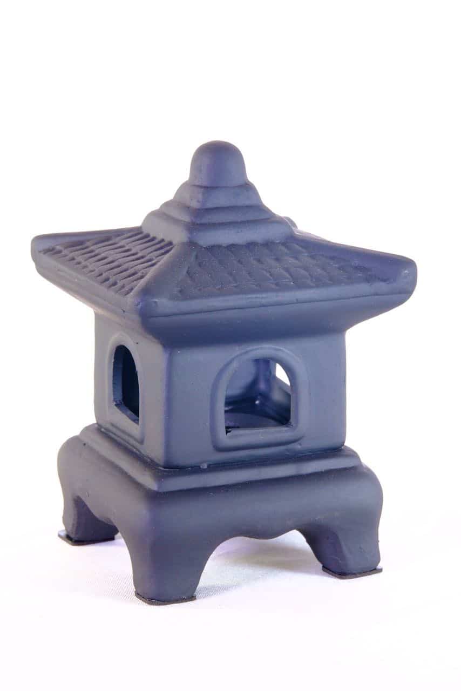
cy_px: 346
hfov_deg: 11.4
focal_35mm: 120
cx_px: 230
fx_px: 2304
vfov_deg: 17.1
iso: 800
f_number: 11
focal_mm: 80
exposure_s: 1/15
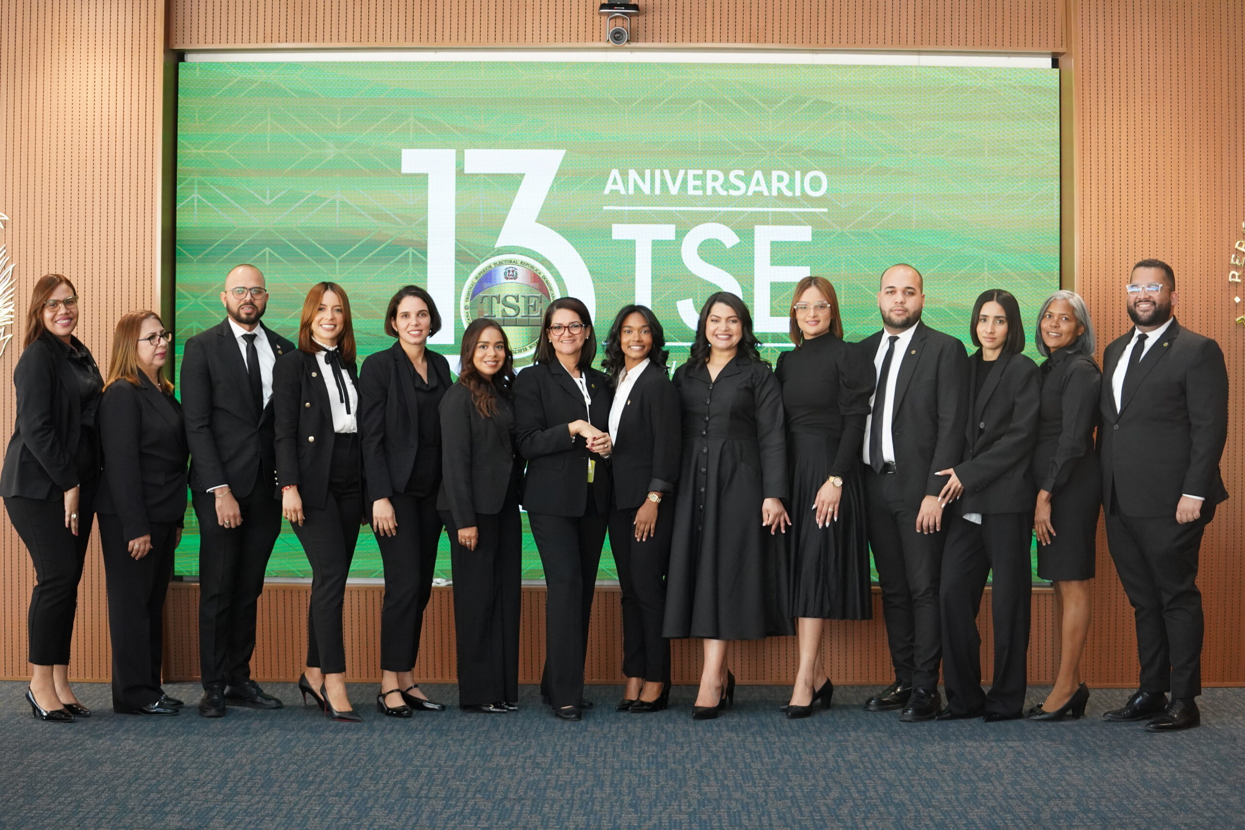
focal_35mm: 70
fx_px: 2421
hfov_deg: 28.8
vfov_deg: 19.5
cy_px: 415
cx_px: 622
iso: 5000
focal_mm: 70
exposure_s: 1/640
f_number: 3.2
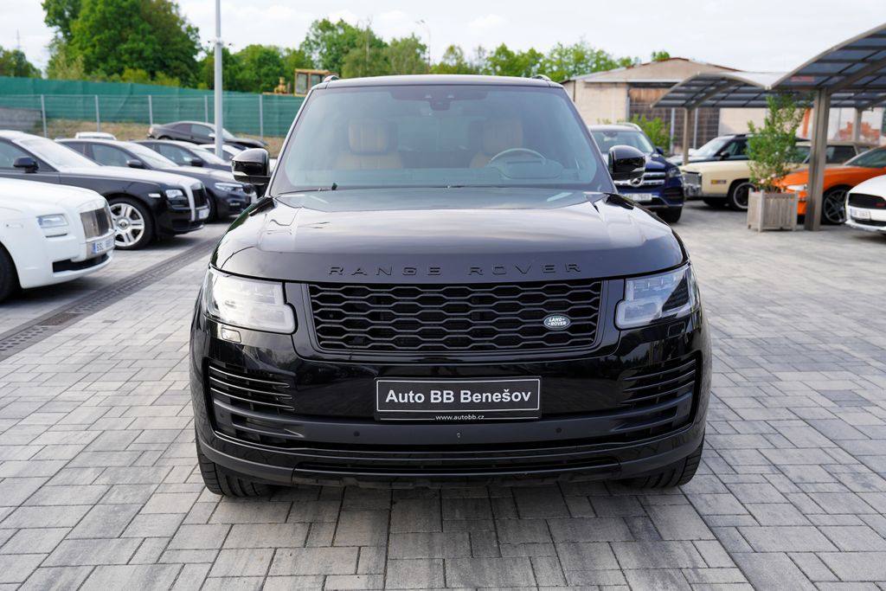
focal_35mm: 34
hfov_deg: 55.8
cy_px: 296
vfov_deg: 38.9
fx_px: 837
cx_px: 443
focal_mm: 34
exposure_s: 1/80
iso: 100
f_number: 4
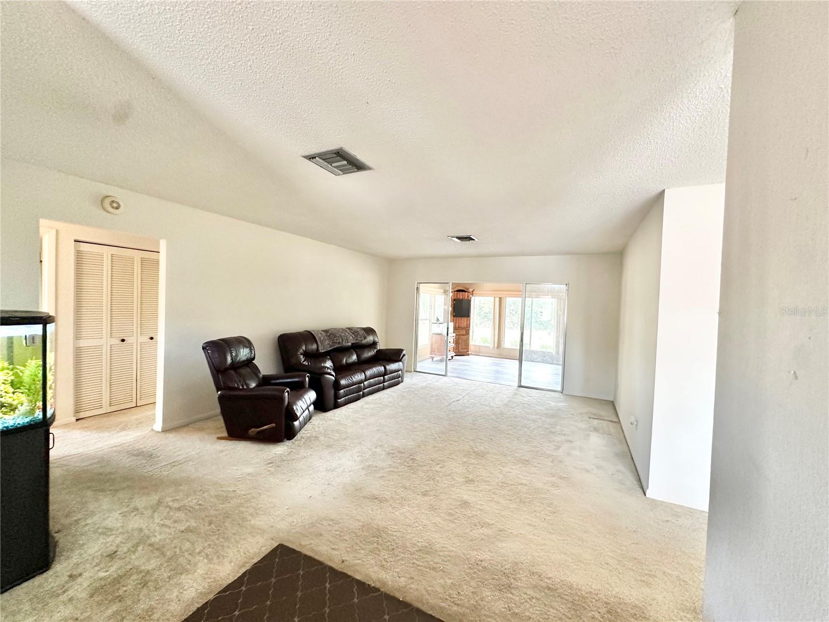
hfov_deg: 102.1
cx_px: 414
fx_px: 335
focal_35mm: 14
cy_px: 311
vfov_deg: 85.7
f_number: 2.2
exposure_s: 1/60
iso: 400
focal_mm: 2.22
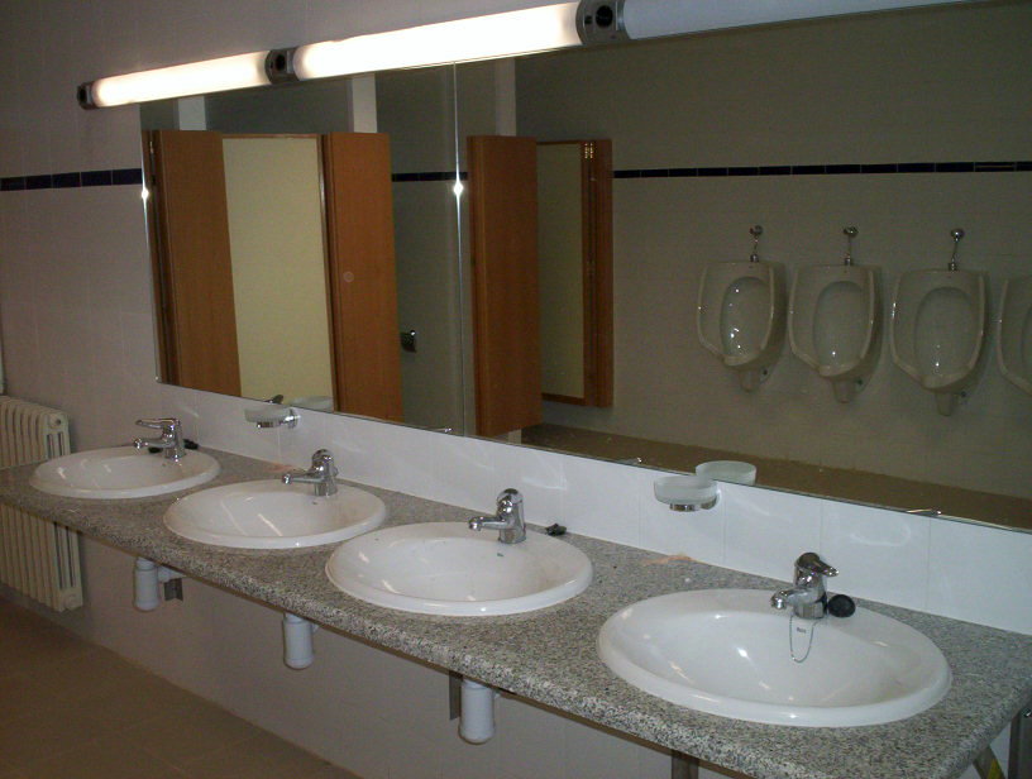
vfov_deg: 37.9
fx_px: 1136
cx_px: 516
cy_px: 390
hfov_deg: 48.9
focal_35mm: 38
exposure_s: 1/60
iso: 140
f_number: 4.5
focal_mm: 4.99
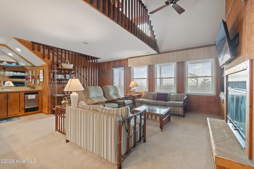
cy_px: 84
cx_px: 127
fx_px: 106
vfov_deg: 77.3
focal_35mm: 15
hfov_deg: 100.4
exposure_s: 1/4
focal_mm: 10
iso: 100
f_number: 4.5
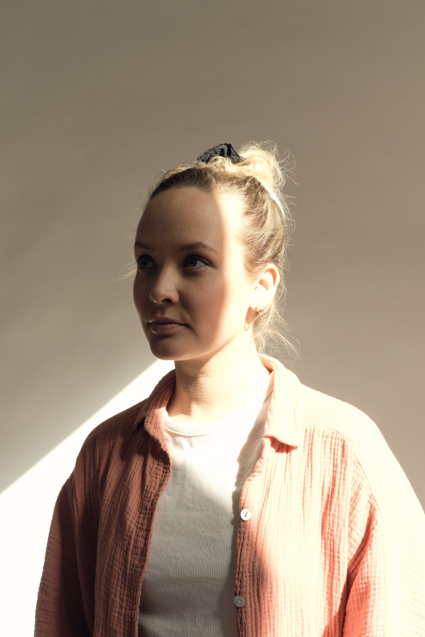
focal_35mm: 44
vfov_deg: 44.5
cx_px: 212
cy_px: 318
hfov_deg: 30.5
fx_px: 779
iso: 250
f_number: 9
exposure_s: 1/125
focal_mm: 29.2
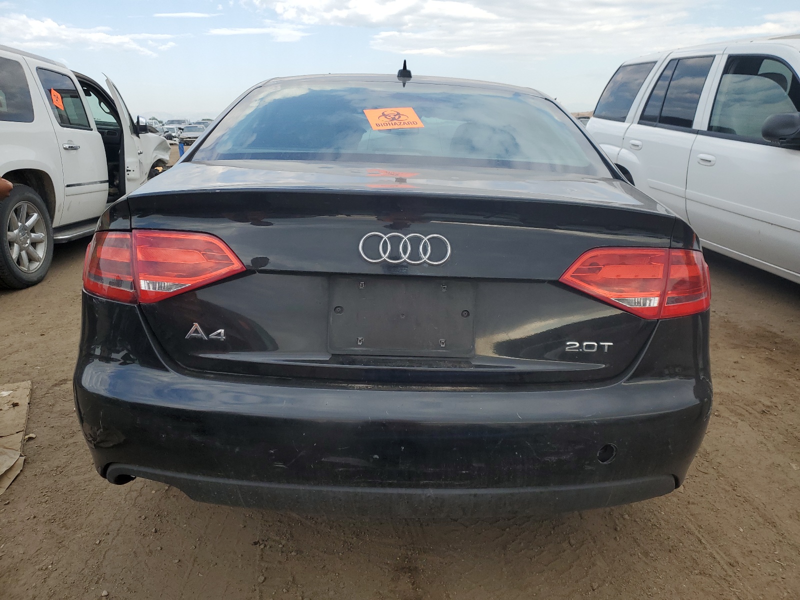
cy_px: 300
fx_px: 601
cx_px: 400
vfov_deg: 53.1
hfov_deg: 67.3
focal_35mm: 26
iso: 50
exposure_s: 1/1111
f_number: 1.5
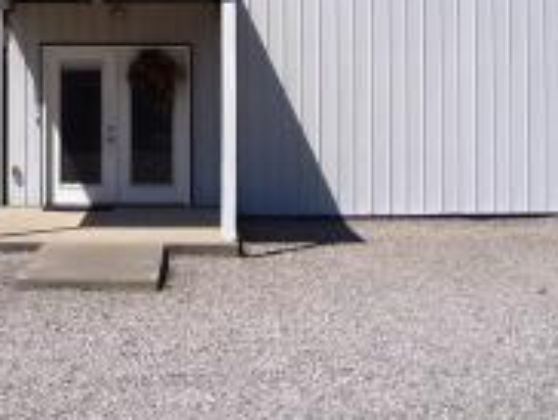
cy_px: 34
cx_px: 101
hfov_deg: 24.2
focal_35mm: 79
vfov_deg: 18.4
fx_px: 1275
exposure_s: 1/1500
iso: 80
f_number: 4.8
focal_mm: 6
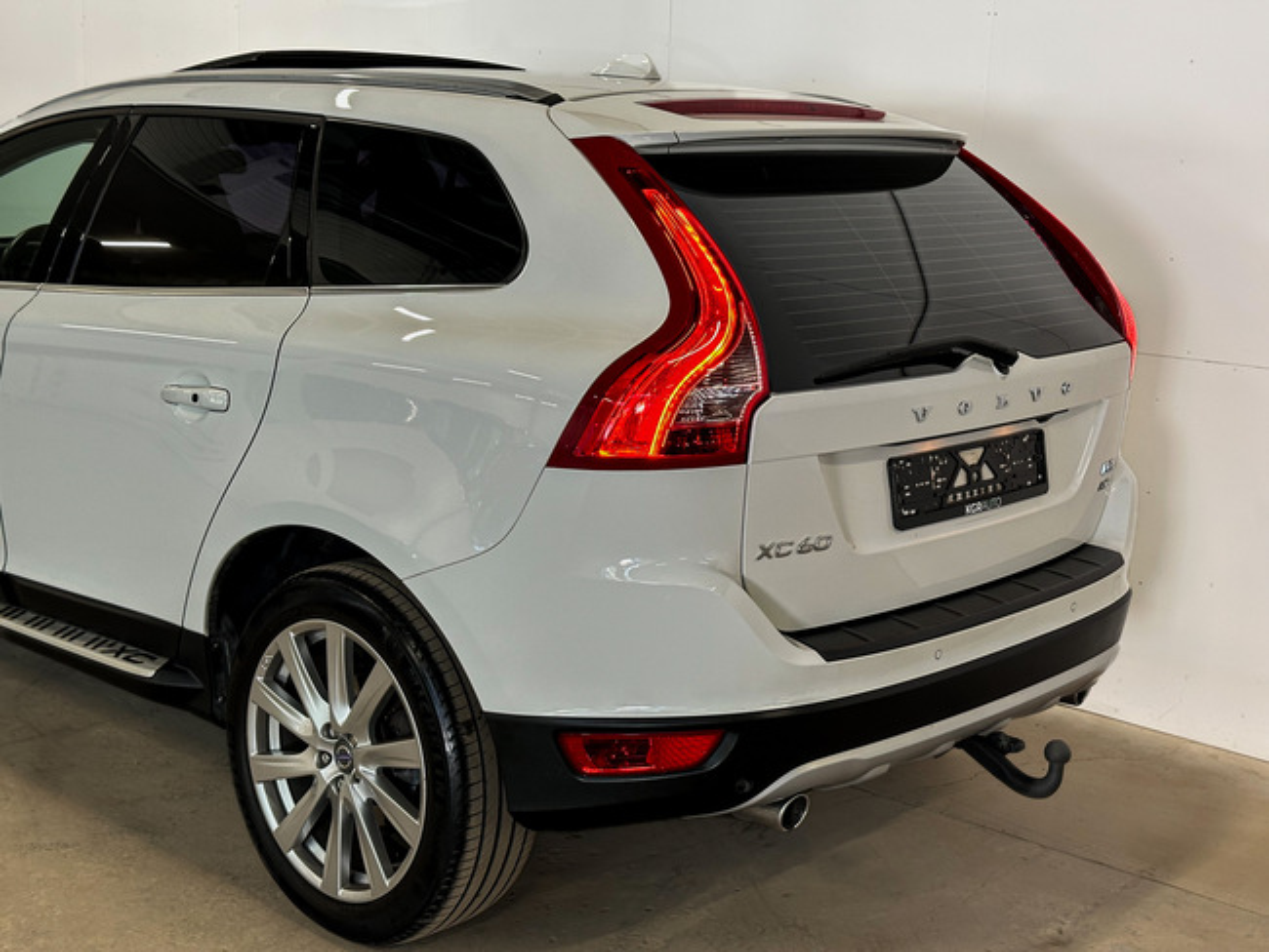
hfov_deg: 39.6
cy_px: 476
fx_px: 1760
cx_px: 634
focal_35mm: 48
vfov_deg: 30.3
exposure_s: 1/50
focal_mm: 6.86
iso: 64
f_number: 1.78
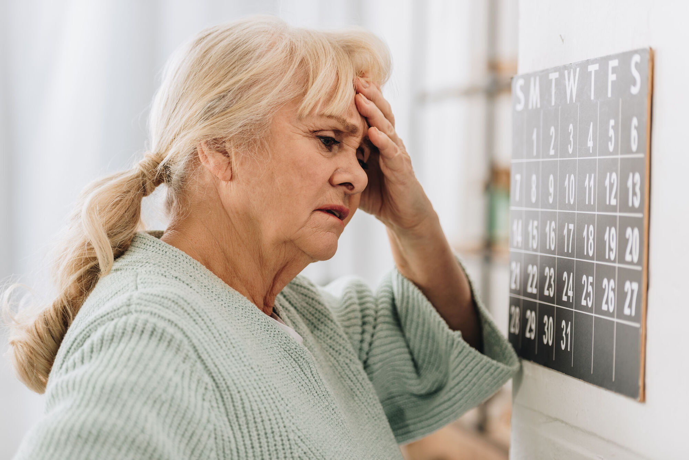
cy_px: 230
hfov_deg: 20.8
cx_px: 344
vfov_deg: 14.0
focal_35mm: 98
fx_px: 1876
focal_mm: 98
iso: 100
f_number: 3.2
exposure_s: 1/200
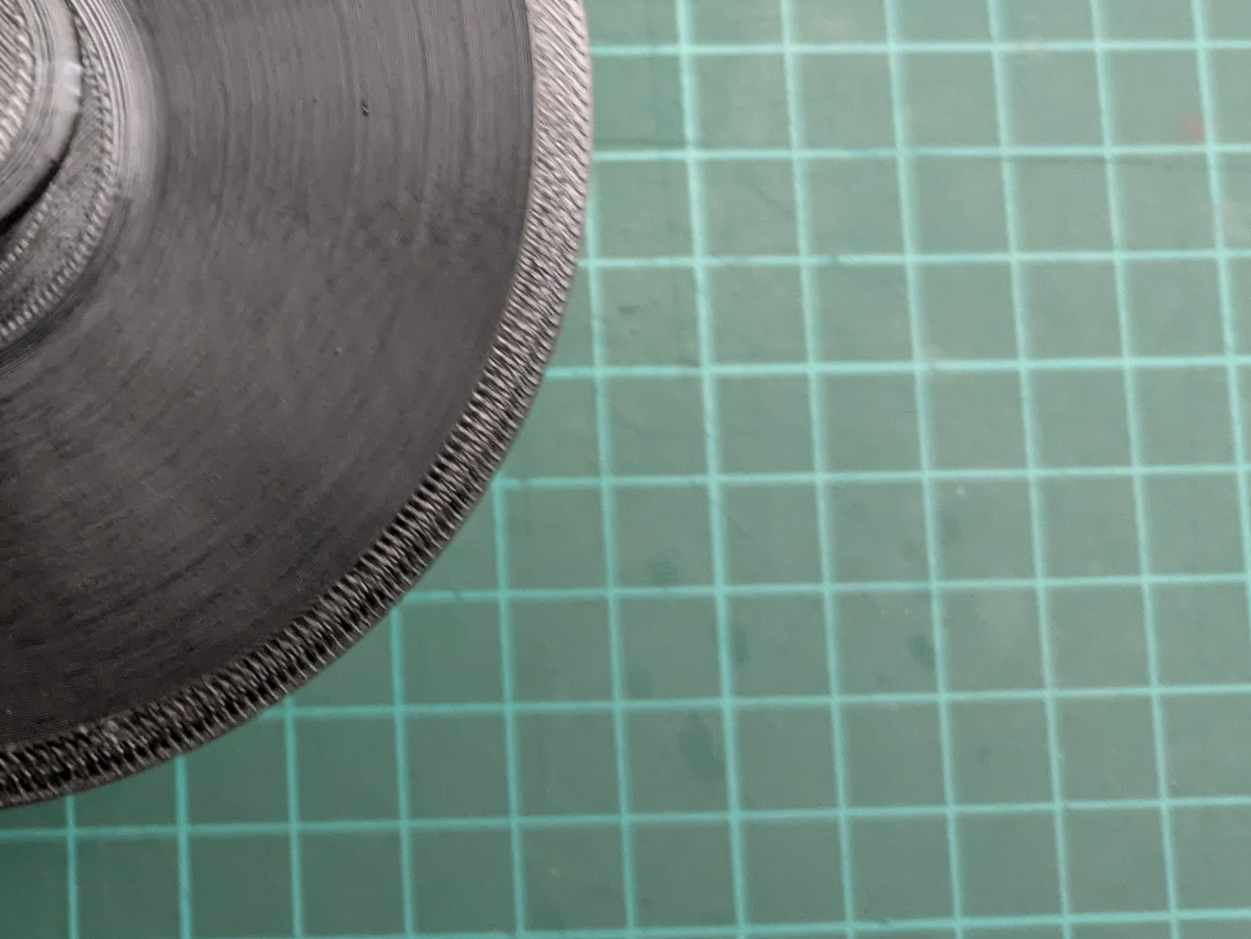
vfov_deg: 23.6
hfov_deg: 29.1
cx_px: -63
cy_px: 142
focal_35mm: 61
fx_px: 2205
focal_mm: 5.43
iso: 1009
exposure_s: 1/25
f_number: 1.89
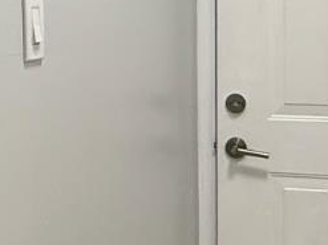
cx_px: 80
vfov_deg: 17.2
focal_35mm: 85
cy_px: 48
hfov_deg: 22.8
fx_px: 805
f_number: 2.2
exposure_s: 1/120
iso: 200
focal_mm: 2.22
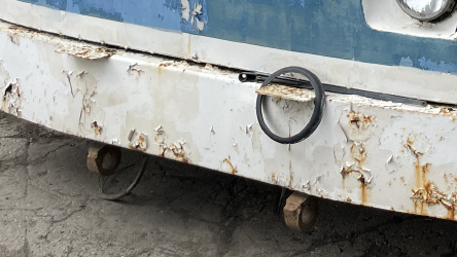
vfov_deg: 12.9
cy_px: -241
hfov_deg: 23.9
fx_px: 1006
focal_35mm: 83
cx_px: 507
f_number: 1.6
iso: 32
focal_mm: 4.2
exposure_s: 1/2353
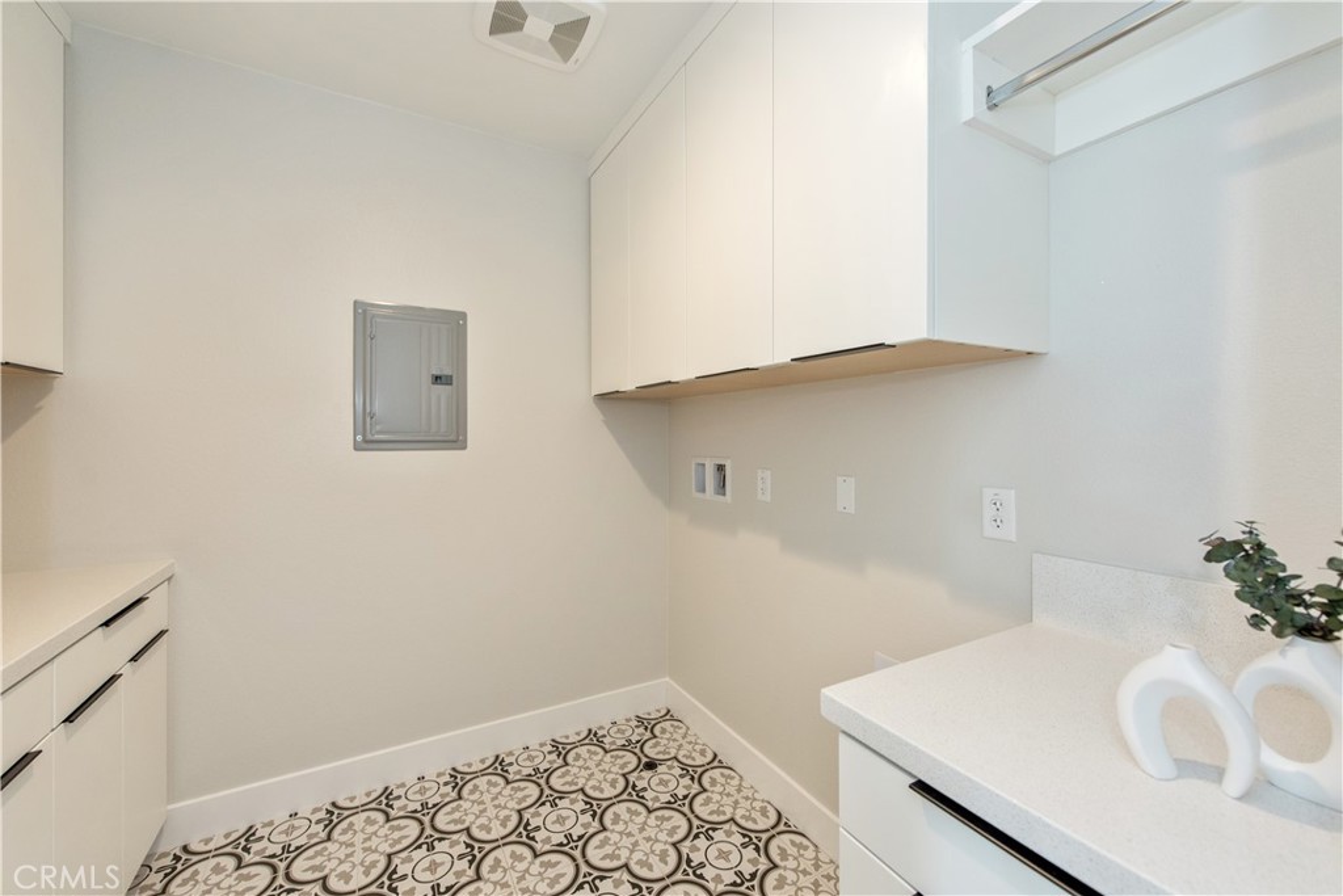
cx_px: 672
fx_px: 522
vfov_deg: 81.2
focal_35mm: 14
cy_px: 448
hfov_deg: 104.2
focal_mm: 14
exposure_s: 1/80
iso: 800
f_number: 4.5
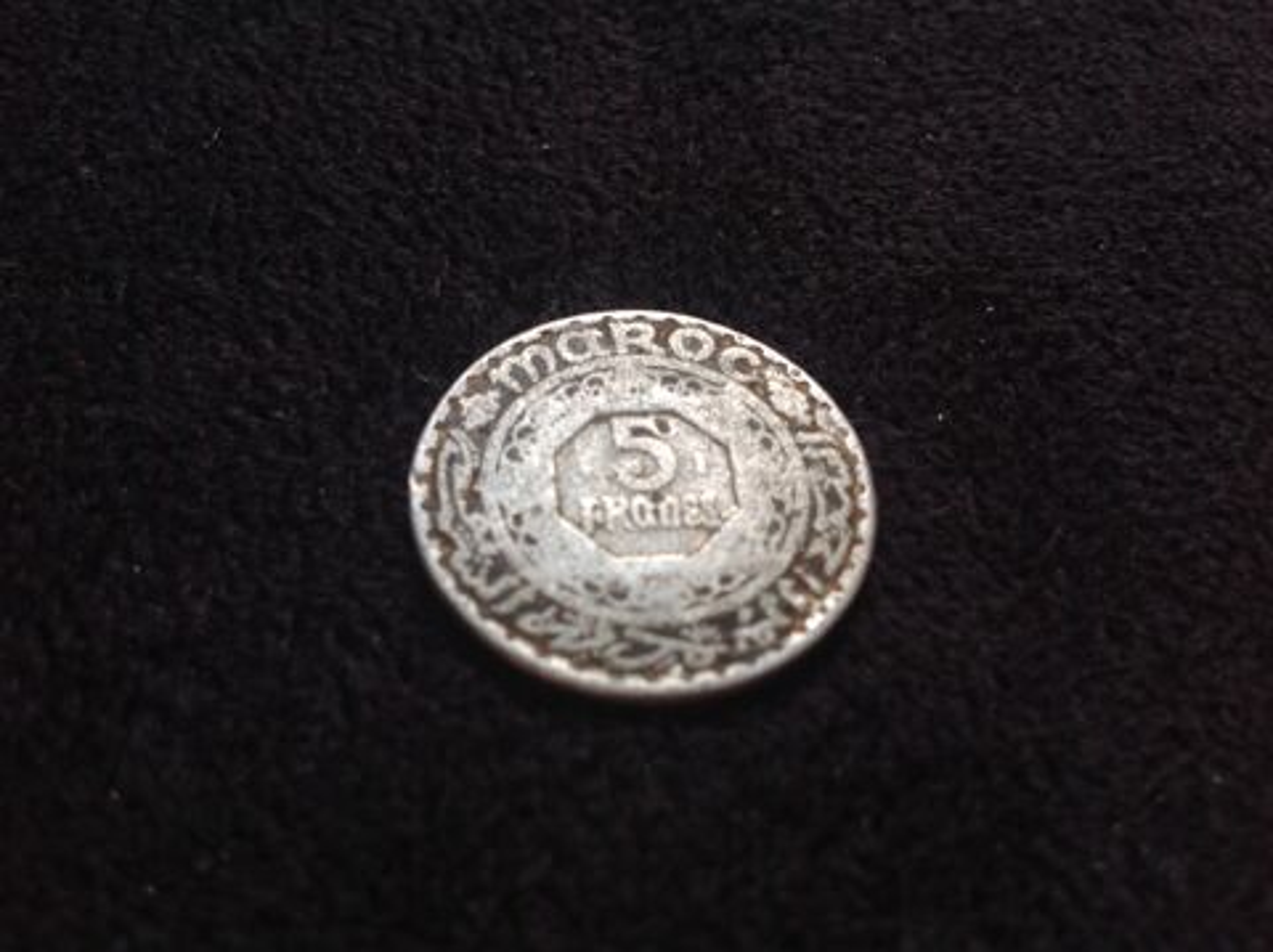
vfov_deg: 40.6
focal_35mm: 35
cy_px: 476
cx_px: 636
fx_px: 1286
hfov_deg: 52.7
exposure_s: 1/120
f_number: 2.4
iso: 80
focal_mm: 4.28
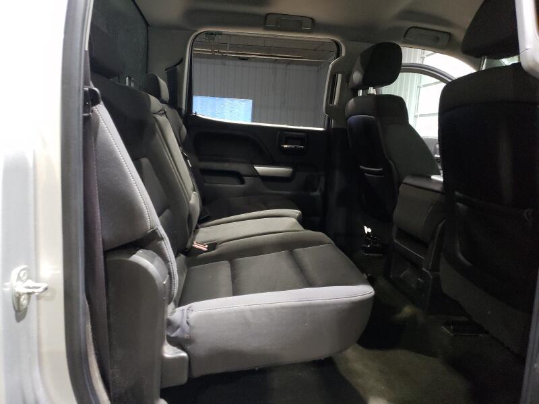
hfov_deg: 67.3
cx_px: 270
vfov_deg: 53.1
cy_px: 202
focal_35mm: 26
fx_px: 405
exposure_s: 1/30
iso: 420
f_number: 1.5
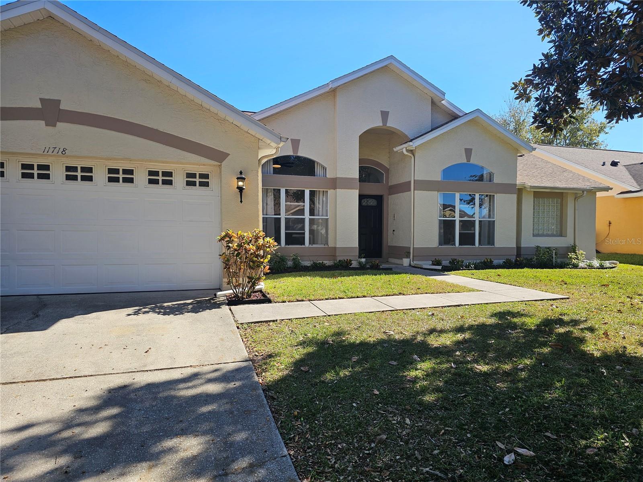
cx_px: 322
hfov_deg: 73.9
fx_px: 427
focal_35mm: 23
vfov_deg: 58.9
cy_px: 241
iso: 10
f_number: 1.7
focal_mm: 6.3
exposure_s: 1/396
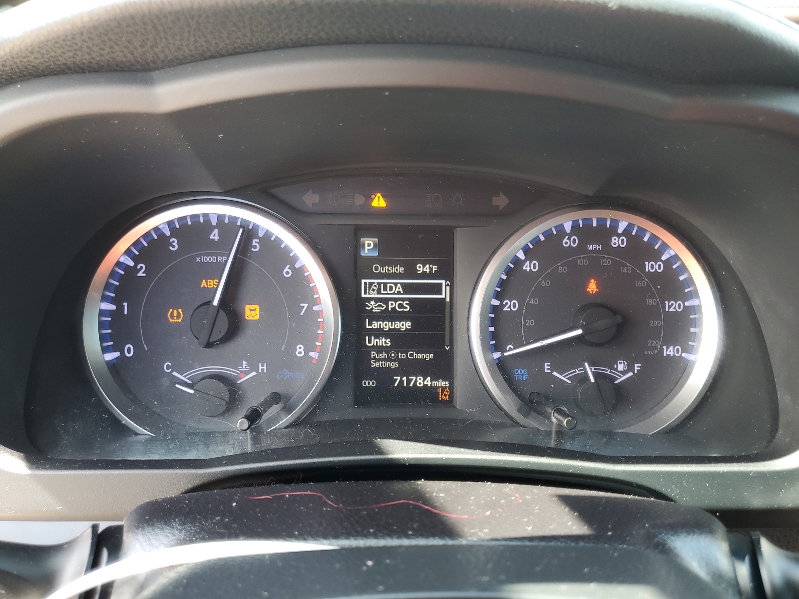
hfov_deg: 67.3
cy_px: 300
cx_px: 400
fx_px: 600
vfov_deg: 53.1
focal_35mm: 26
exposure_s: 1/60.2
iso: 56
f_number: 1.5
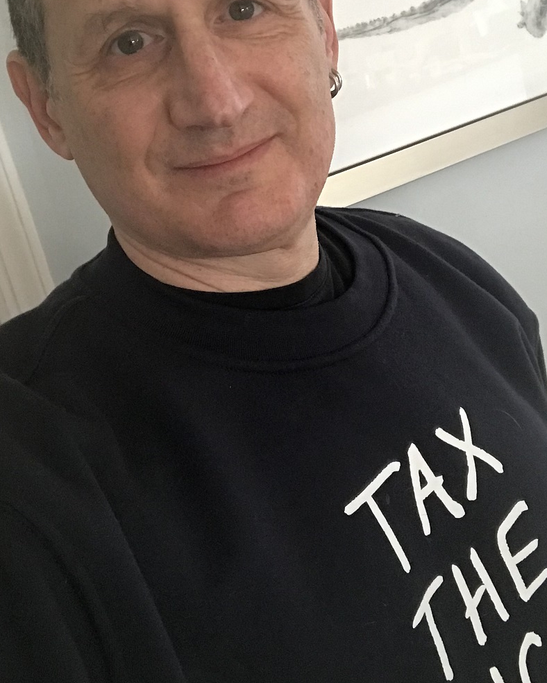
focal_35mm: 49
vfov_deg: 37.7
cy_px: 236
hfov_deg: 30.8
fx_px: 992
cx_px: 319
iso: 160
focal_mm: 2.87
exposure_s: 1/30
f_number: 2.2
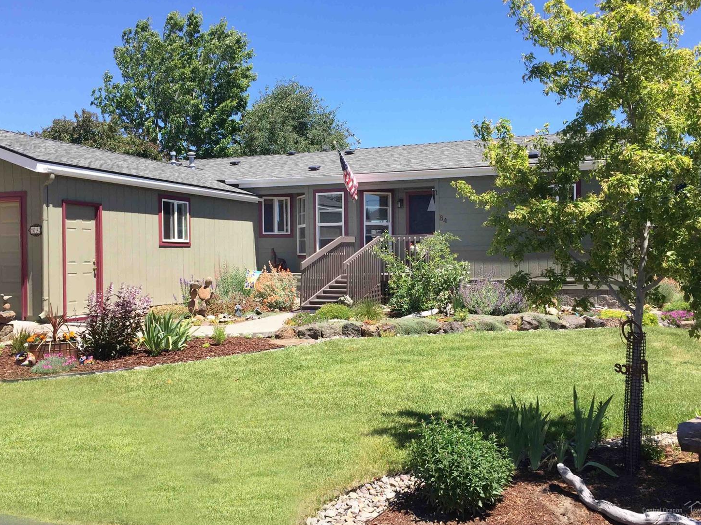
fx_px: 607
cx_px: 353
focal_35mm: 30
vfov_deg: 46.8
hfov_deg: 60.0
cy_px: 259
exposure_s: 1/1130
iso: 32
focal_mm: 4.15
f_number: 2.2
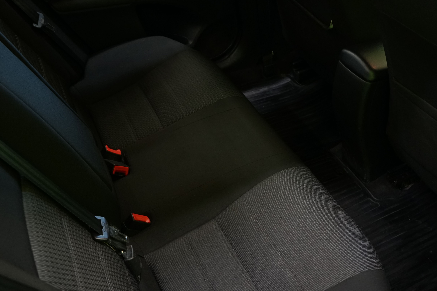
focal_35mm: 38
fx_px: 461
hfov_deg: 50.5
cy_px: 187
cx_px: 256
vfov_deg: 34.8
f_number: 5.6
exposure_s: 1/20
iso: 1600
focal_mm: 29
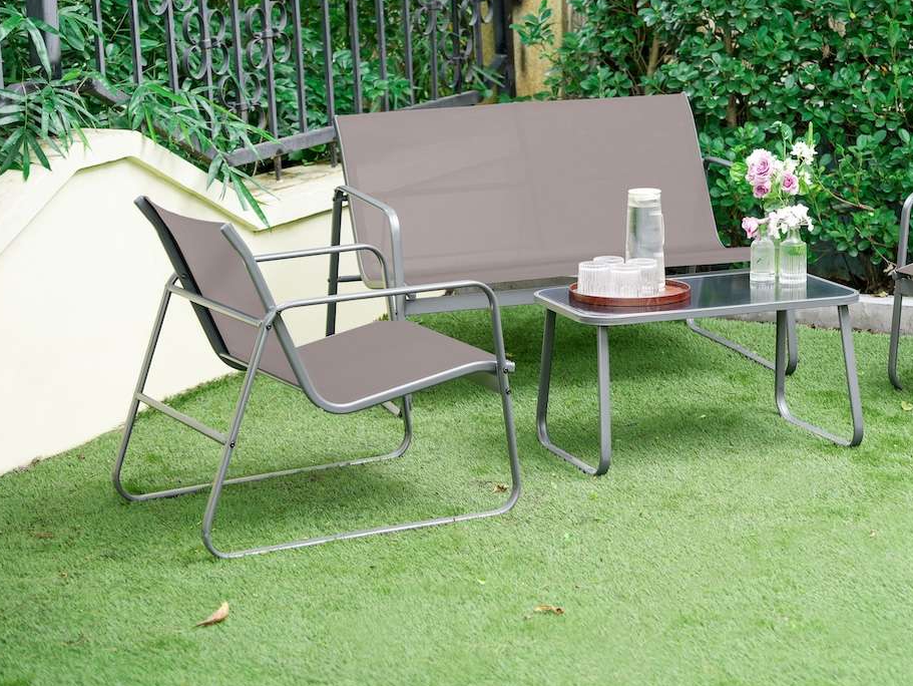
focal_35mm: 95
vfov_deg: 15.5
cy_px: 243
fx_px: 2507
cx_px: 632
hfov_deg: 20.5
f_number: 4
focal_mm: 66.7
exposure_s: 1/50
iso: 100
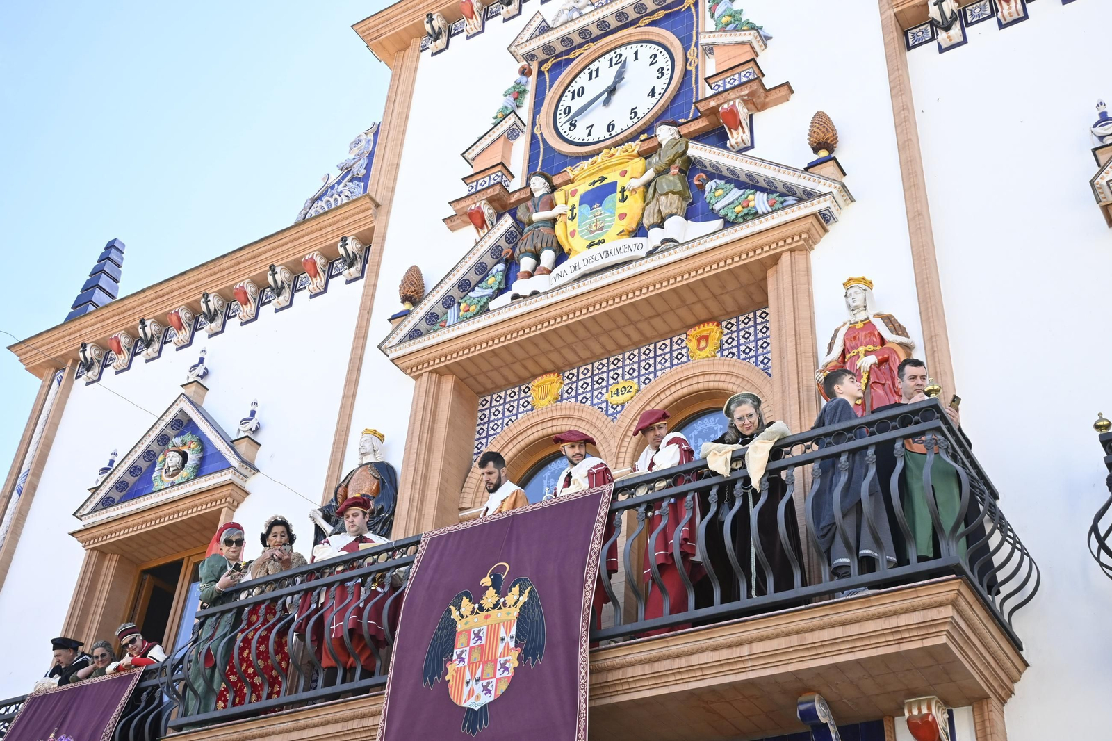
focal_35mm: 41
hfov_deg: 47.2
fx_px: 1274
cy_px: 370
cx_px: 556
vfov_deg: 32.4
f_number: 6.3
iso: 640
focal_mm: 27.5
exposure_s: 1/500
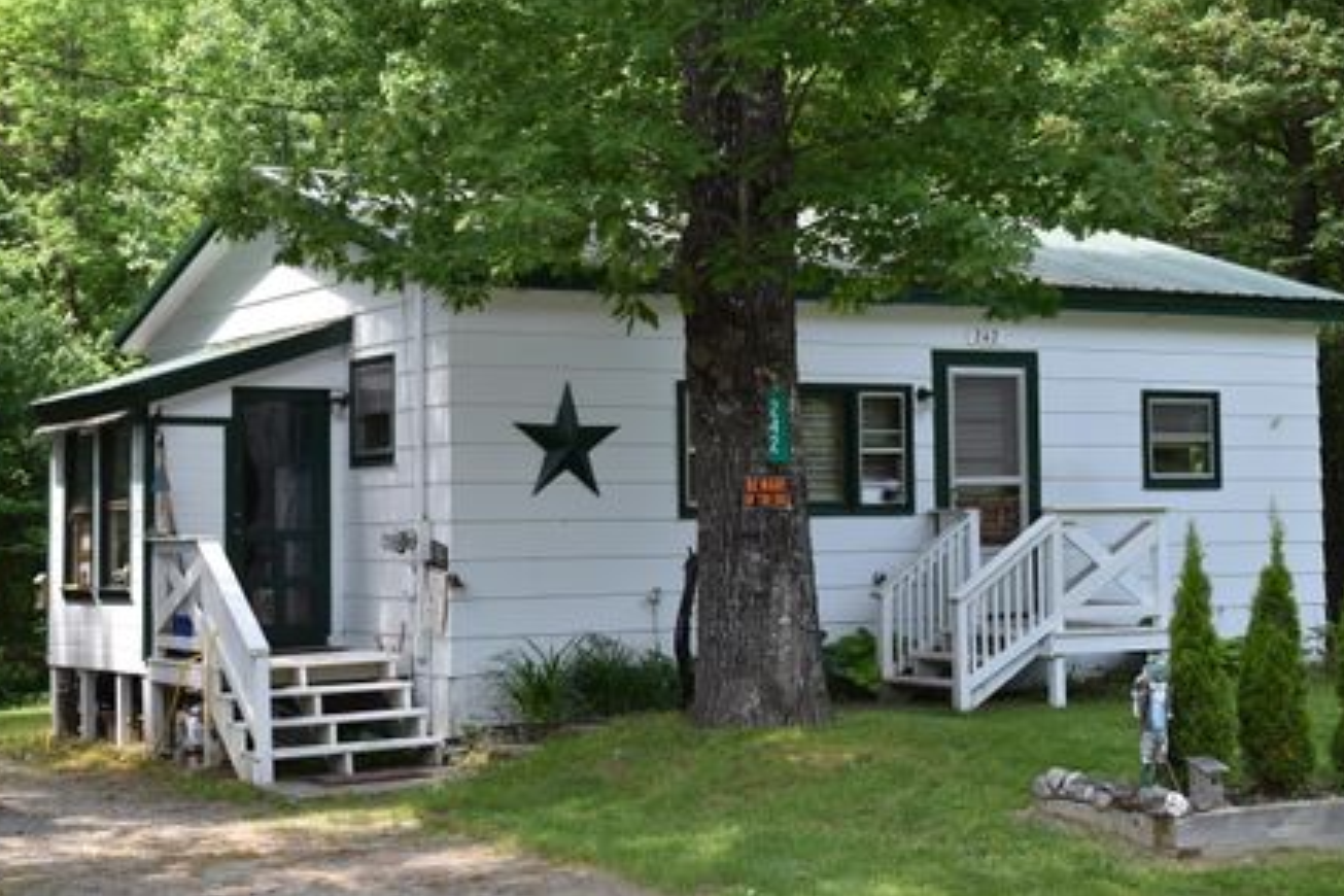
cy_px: 385
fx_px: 2314
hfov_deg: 32.4
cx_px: 677
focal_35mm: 62
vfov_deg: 21.9
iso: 200
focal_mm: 36
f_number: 6.3
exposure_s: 1/250
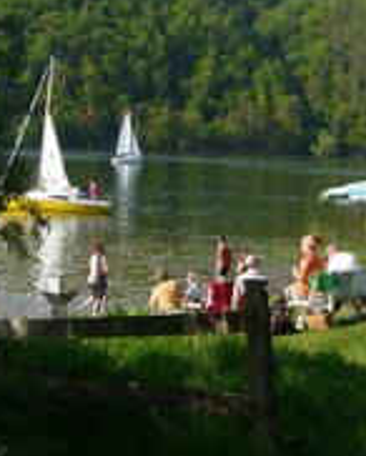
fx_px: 1217
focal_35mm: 90
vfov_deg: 21.2
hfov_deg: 16.9
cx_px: 328
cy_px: 150
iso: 100
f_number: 5.6
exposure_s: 1/250
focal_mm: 6.8
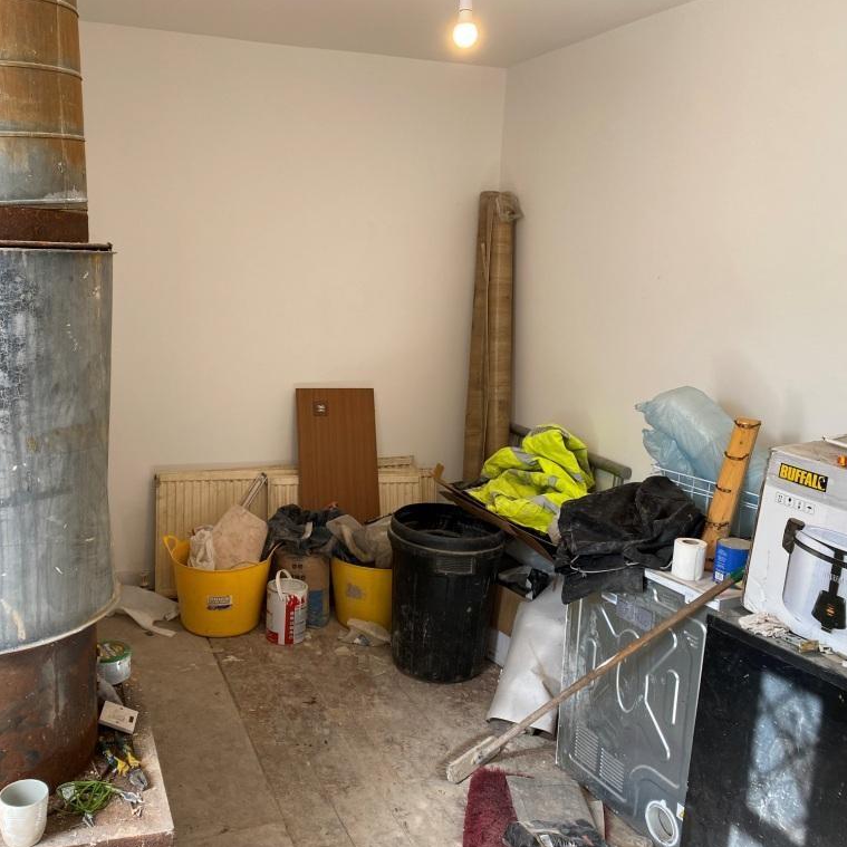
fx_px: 858
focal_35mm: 31
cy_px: 424
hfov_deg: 52.0
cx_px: 320
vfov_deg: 52.5
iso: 50
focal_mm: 4.25
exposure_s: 1/122
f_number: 1.8
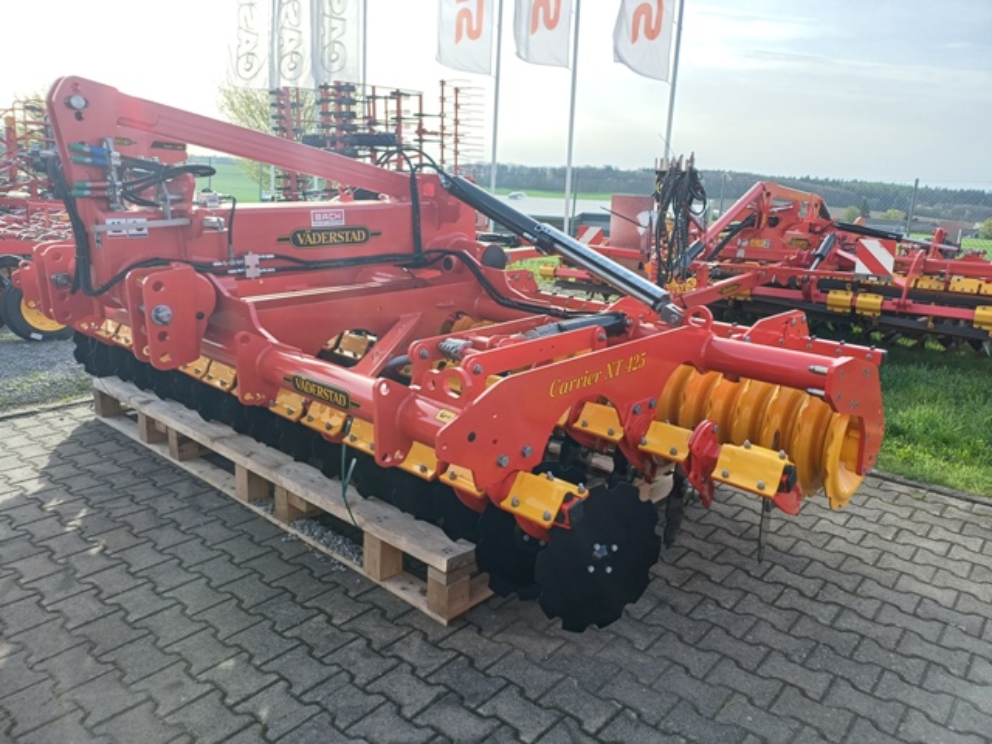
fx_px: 716
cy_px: 372
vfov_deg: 54.9
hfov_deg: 69.4
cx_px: 496
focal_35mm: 25
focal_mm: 4.65
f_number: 1.8
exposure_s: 1/271
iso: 50
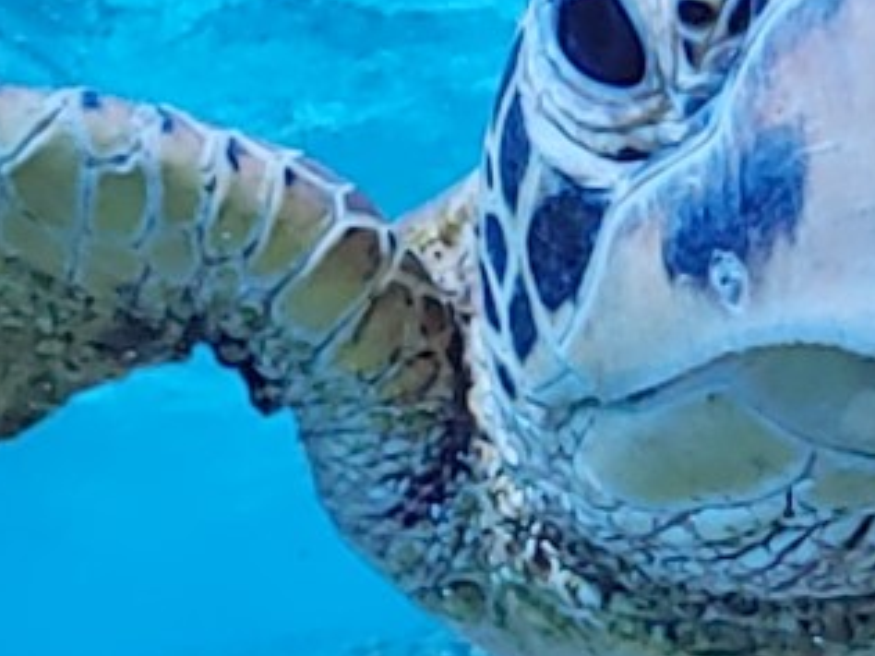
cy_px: 794
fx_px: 5637
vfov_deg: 6.6
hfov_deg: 8.9
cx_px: 692
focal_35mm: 223
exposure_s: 1/62
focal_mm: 4.36
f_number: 1.8
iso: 50
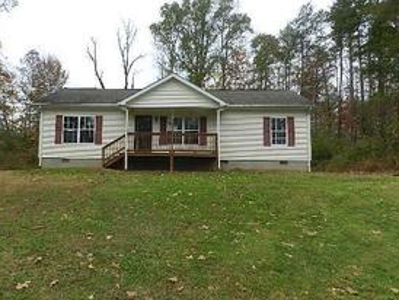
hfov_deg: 61.3
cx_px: 170
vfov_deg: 48.2
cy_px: 163
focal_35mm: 29
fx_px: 335
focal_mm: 4
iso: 160
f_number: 3.4
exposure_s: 1/250
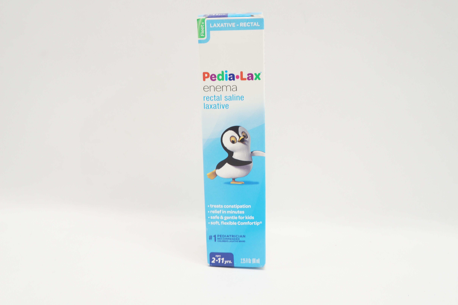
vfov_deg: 36.8
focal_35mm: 36
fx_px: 458
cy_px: 152
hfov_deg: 53.2
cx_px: 229
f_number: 8
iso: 200
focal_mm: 24
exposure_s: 1/20
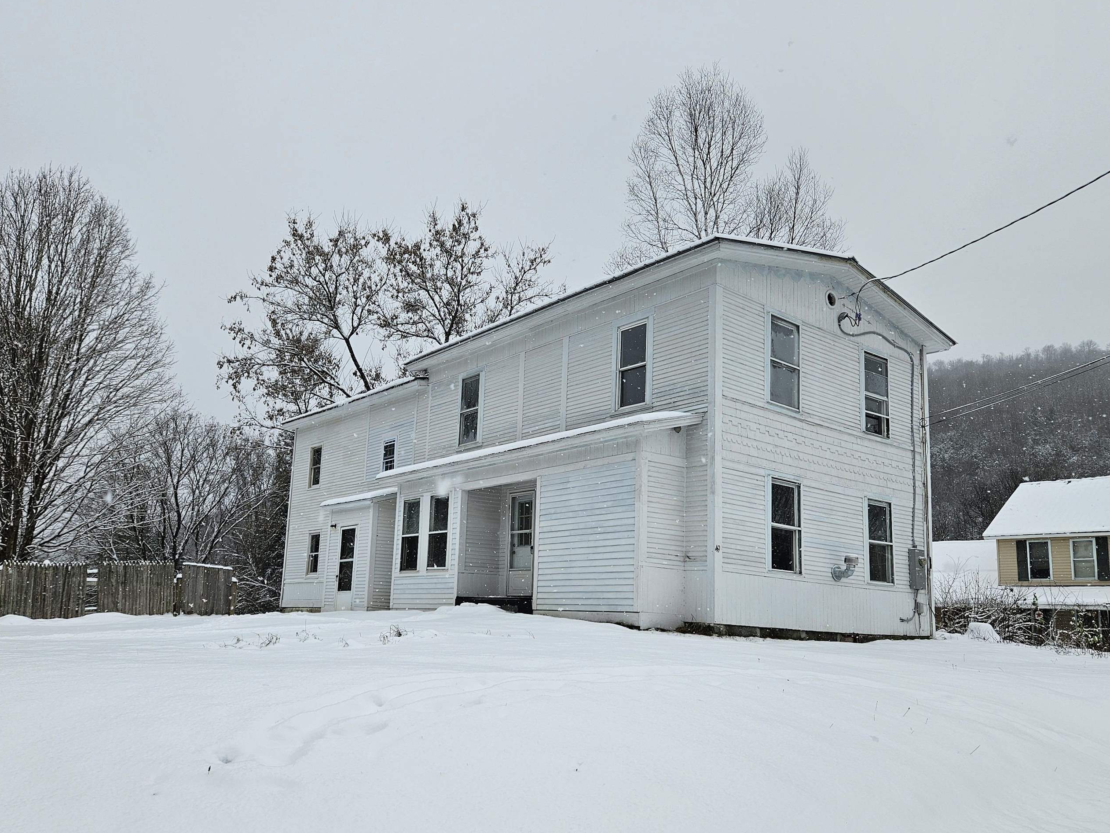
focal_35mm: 28
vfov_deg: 49.6
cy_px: 467
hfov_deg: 63.4
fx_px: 898
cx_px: 538
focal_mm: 5.4
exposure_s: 1/509
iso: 25
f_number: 1.8
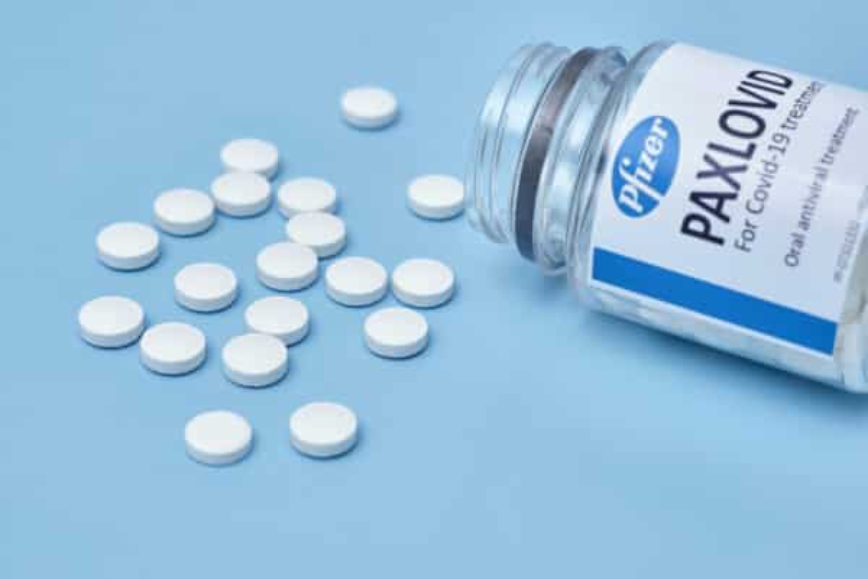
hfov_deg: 27.0
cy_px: 290
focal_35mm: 75
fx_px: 1808
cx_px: 434
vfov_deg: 18.2
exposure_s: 1/125
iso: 250
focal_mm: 50
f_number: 5
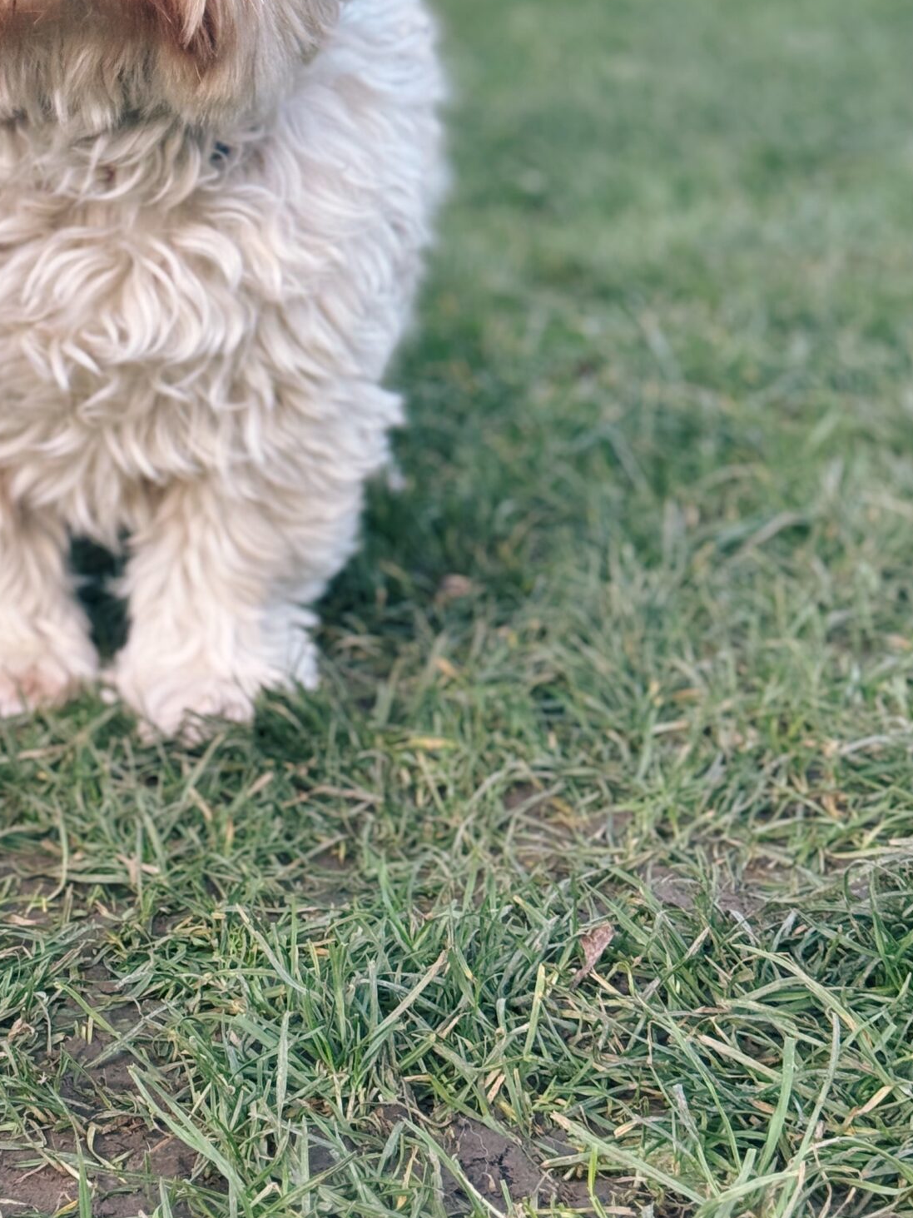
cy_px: 189
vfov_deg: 22.9
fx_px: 2954
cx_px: 180
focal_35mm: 84
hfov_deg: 17.4
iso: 64
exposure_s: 1/425
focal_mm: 6.76
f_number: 1.78
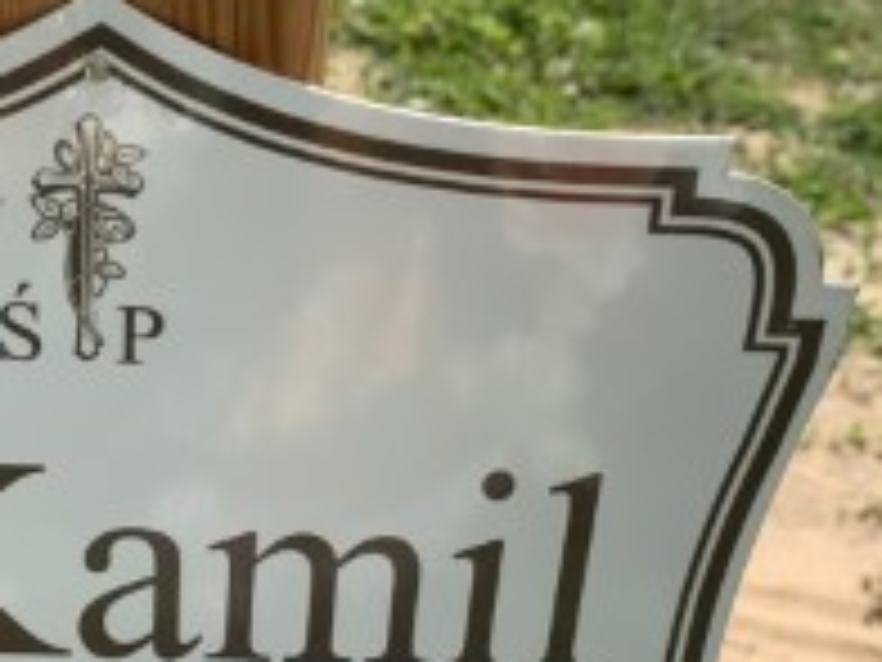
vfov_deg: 17.2
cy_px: 567
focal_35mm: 85
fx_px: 2166
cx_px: 144
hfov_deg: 22.6
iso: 25
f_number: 1.8
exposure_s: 1/2481
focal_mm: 4.25
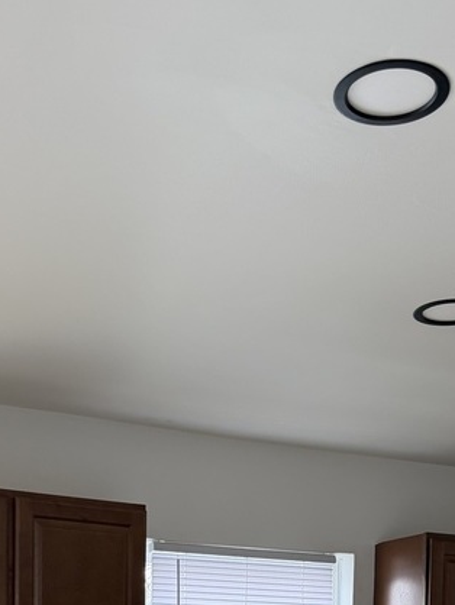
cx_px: 212
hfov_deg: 23.7
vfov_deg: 27.3
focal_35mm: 62
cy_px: 734
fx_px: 1085
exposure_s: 1/184
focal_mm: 6.76
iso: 200
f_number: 1.78
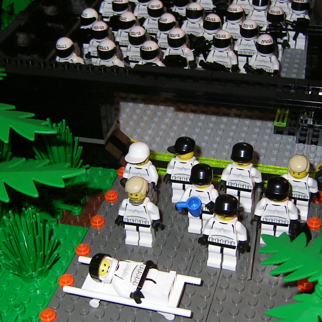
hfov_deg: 28.2
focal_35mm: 61
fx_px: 642
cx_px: 170
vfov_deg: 28.1
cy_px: 174
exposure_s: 1/30
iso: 100
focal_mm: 5.6
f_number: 2.8
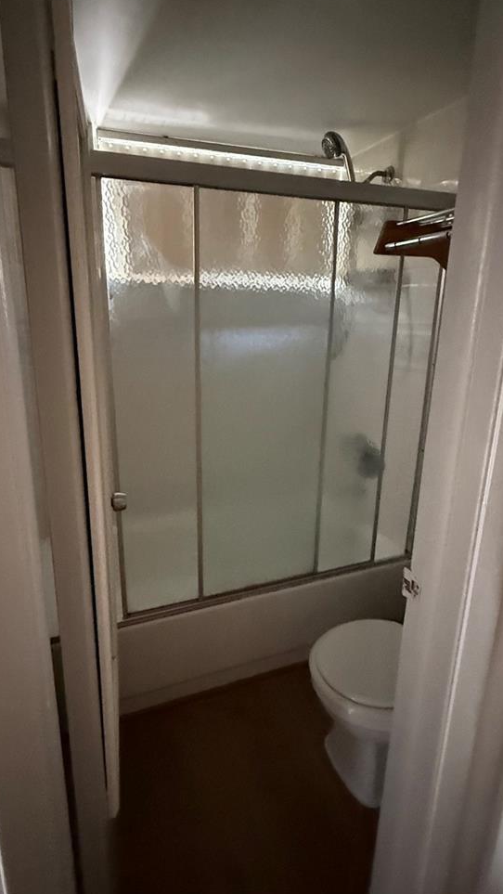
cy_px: 424
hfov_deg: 58.3
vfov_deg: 89.5
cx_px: 234
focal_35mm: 19
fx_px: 450
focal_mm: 2.22
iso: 1600
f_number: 2.2
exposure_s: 1/34
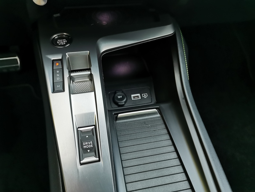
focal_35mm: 27
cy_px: 96
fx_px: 199
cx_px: 128
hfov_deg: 65.3
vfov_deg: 51.4
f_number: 1.8
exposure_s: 1/50
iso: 200
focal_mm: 5.58
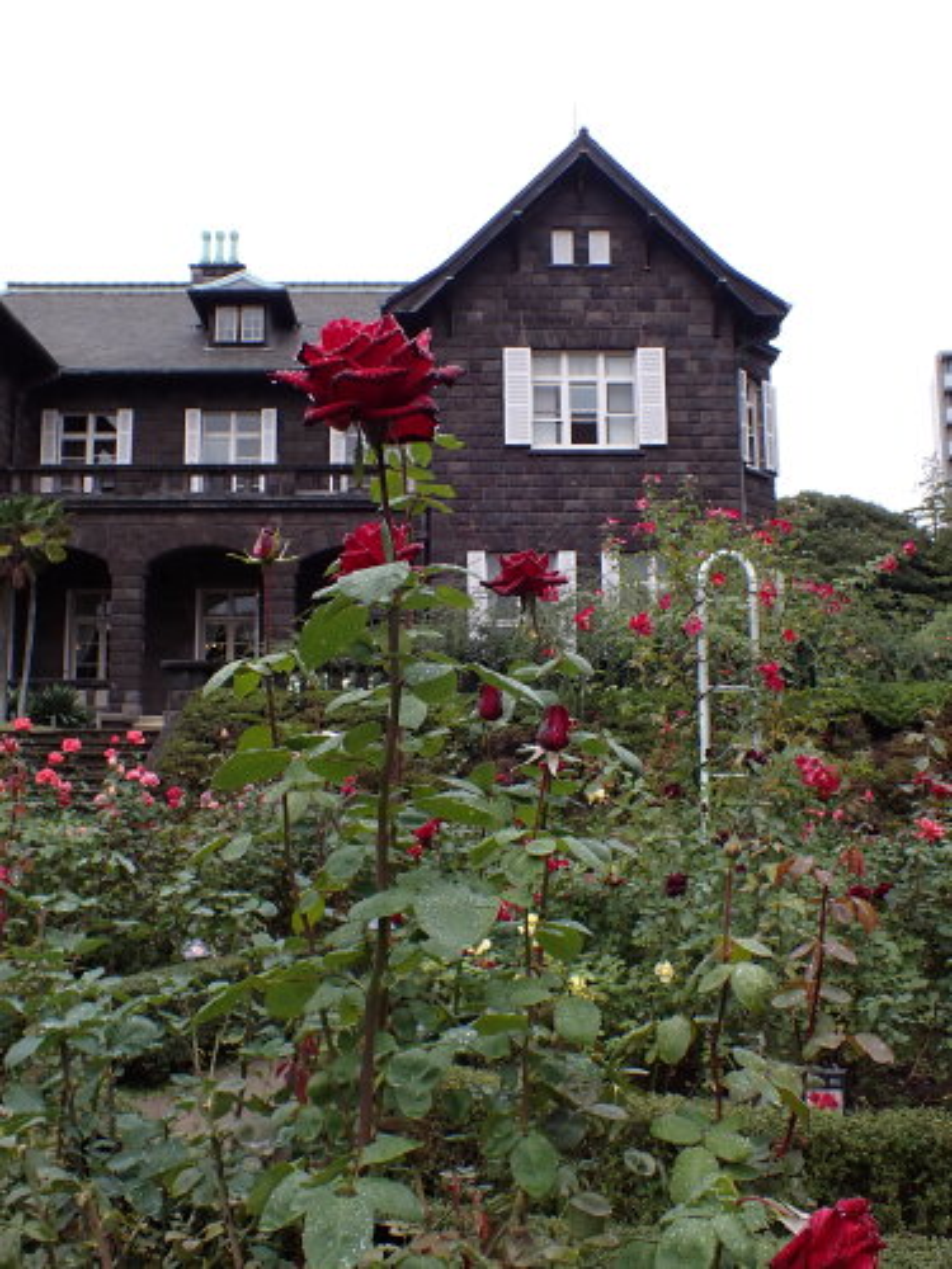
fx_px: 1100
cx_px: 476
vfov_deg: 60.0
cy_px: 634
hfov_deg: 46.8
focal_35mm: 30
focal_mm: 5.4
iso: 100
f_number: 3.2
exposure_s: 1/320
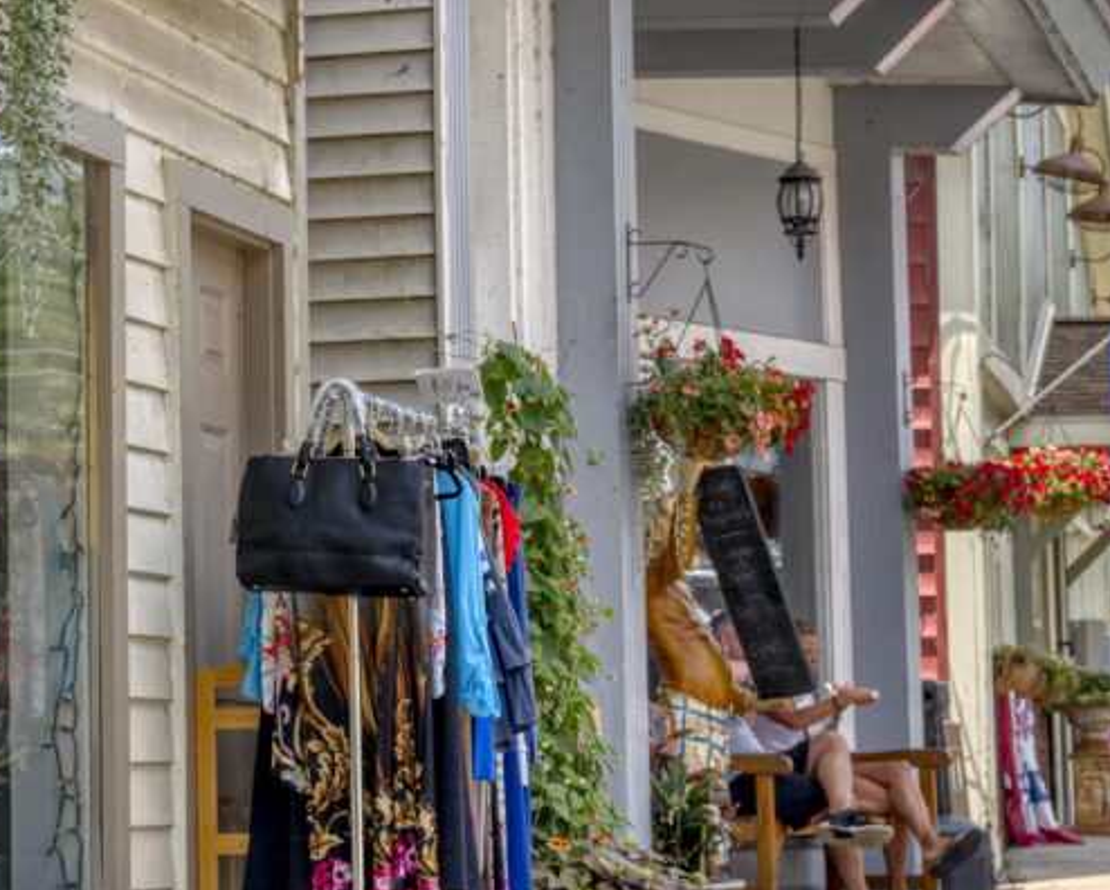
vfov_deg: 11.0
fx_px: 4603
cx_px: 2
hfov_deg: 13.6
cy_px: 287
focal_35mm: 140
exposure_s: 1/160
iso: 125
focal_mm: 48
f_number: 7.1
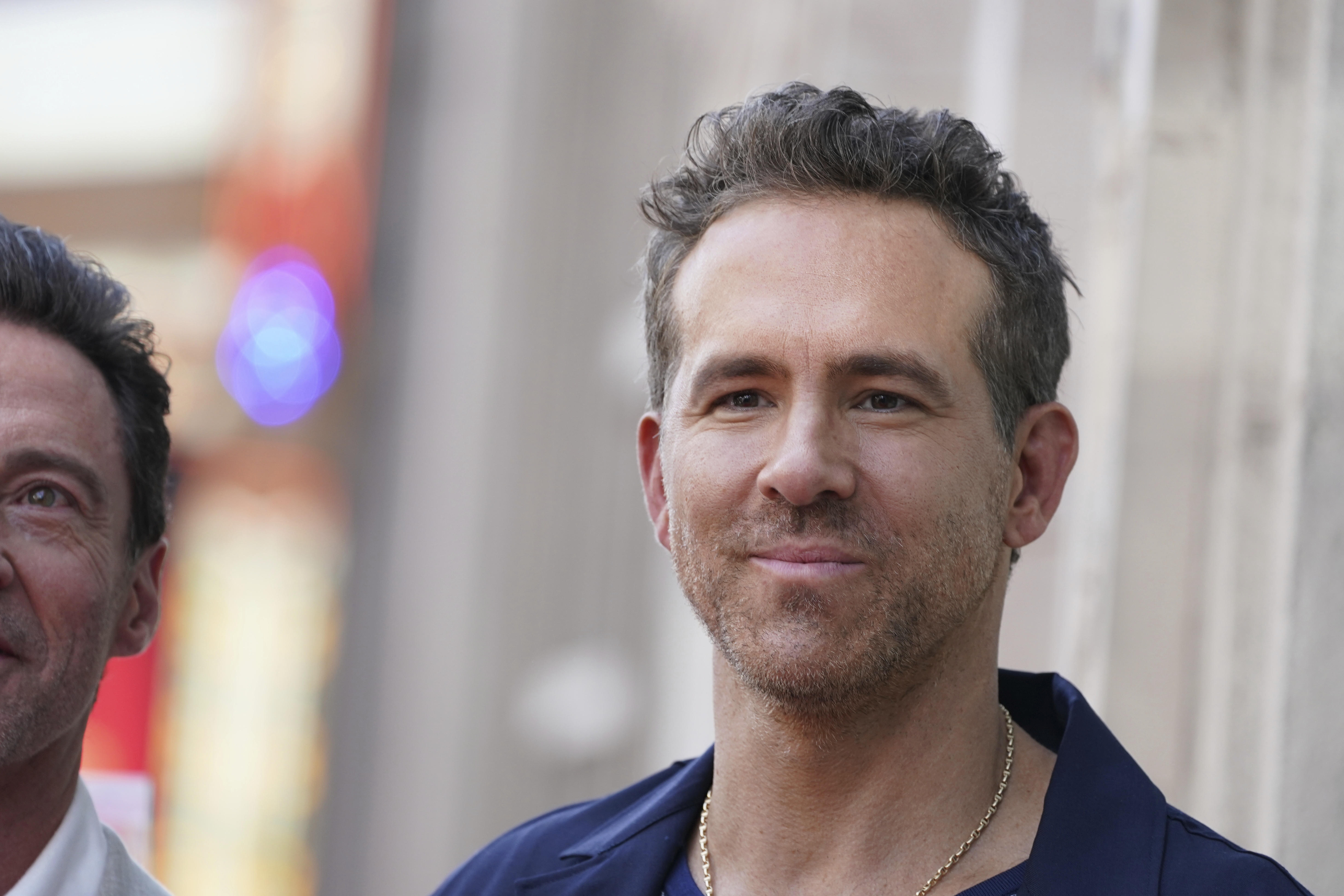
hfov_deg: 7.4
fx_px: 10415
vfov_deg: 4.9
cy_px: 448
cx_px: 672
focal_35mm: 279
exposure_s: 1/500
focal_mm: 279
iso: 1000
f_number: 5.6
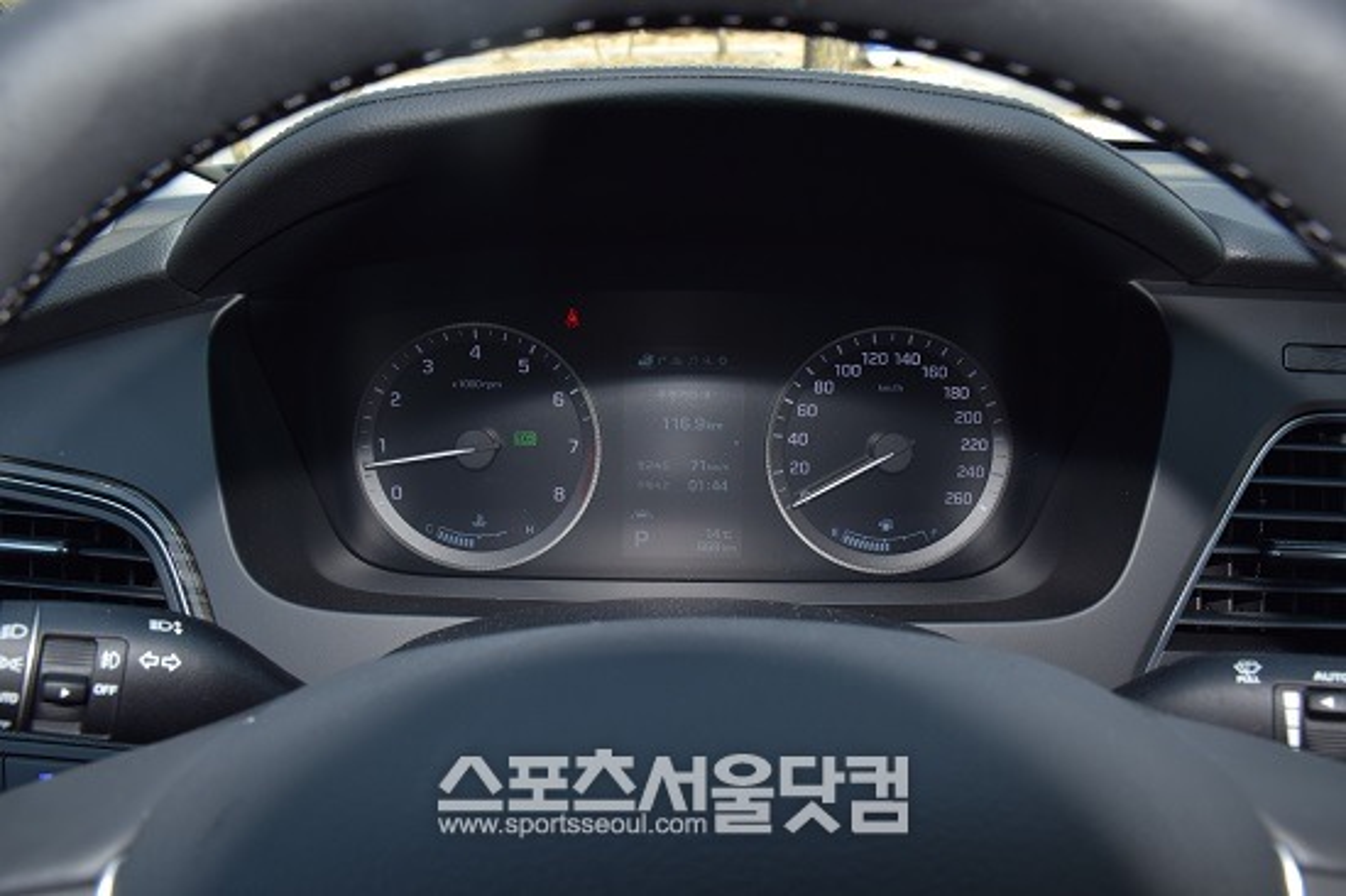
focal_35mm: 27
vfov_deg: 47.9
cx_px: 673
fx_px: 1009
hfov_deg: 67.4
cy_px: 448
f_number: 8
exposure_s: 1/60
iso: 100
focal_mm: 18
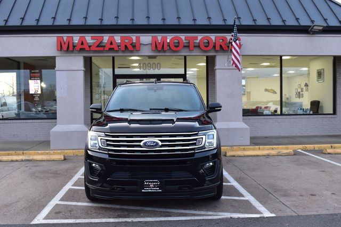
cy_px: 114
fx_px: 355
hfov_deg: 51.3
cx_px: 170
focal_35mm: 38
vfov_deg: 35.5
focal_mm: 25
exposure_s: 1/30
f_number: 7.1
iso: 400
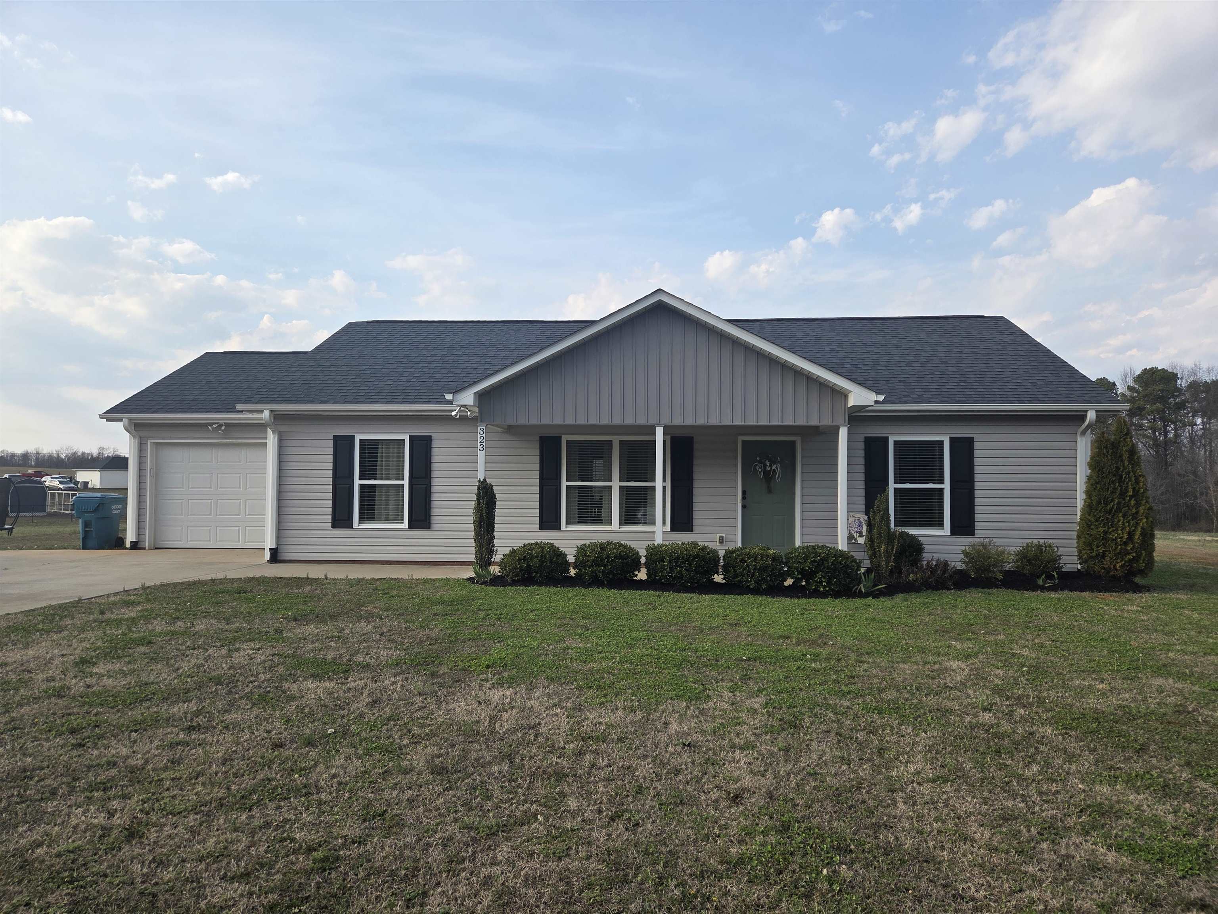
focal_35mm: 23
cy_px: 457
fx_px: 809
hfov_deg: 73.9
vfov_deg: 58.9
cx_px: 609
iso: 80
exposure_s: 1/2977
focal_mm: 5.4
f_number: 1.8
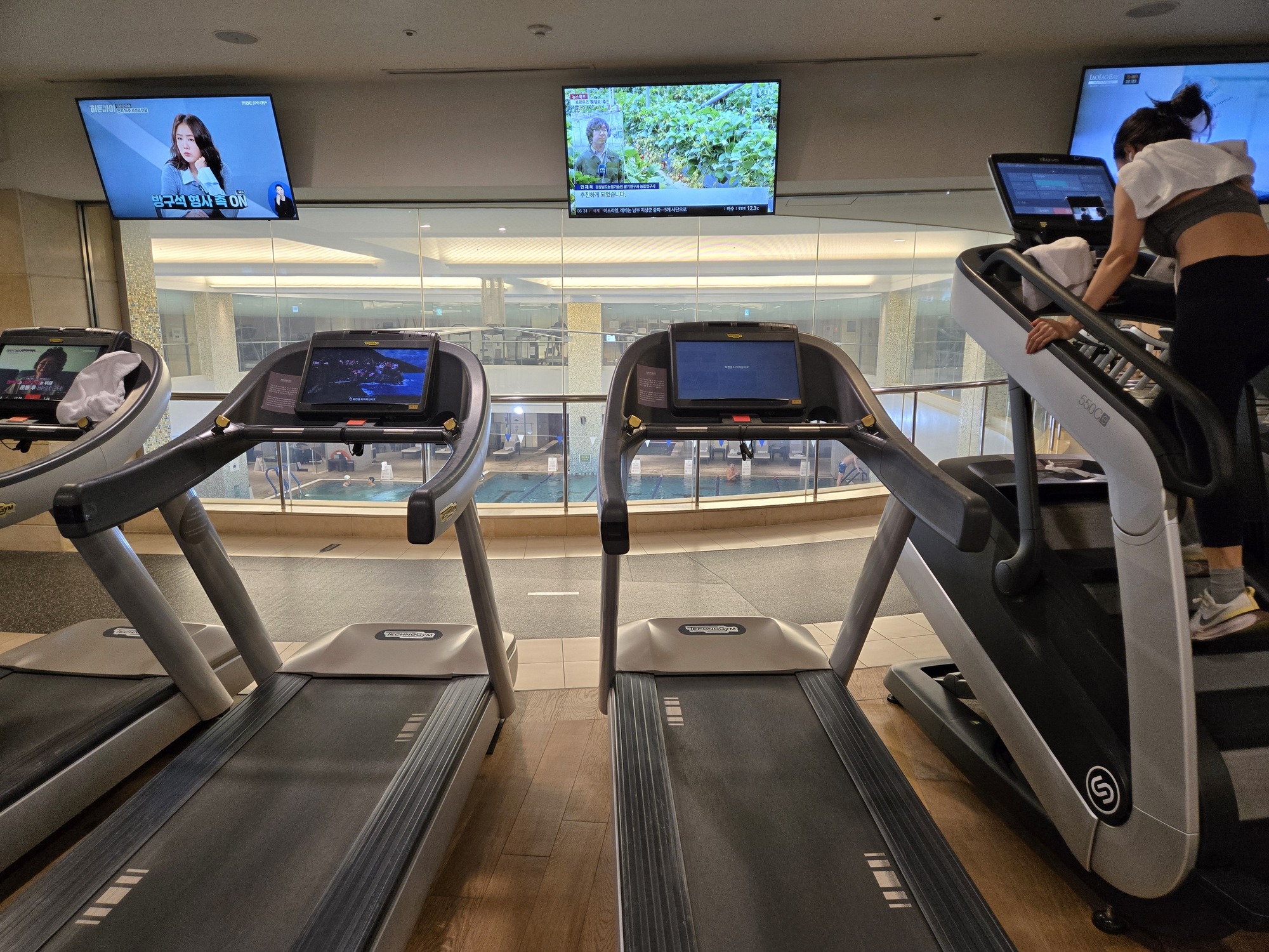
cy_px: 476
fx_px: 843
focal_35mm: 23
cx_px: 634
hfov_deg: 73.9
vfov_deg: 58.9
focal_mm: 5.4
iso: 250
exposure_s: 1/120
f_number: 1.8
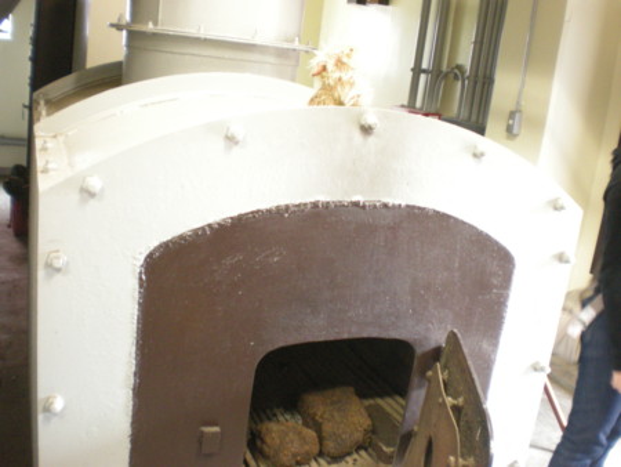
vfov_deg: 37.8
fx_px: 682
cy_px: 234
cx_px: 310
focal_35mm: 38
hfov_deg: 49.0
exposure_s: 1/8.6
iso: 400
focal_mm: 6.3
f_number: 3.1
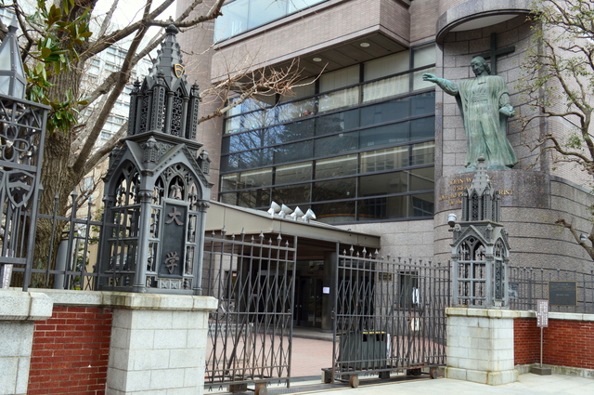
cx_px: 297
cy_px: 198
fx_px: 593
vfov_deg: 36.8
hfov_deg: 53.2
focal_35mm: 36
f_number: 9
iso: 400
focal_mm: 24
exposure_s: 1/125
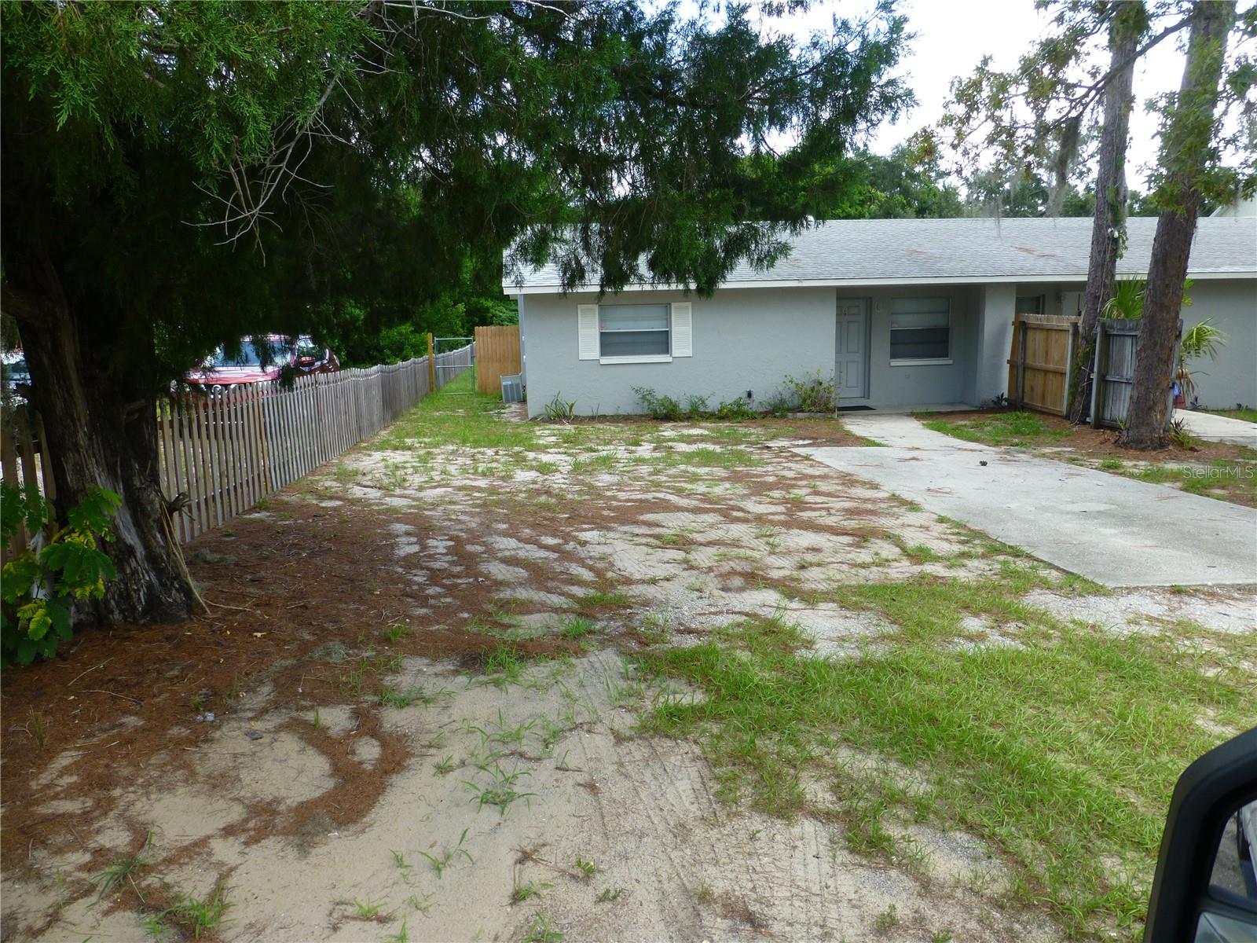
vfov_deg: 56.8
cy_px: 472
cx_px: 628
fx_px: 872
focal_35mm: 24
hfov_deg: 71.6
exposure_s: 1/160
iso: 100
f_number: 4
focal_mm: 4.3
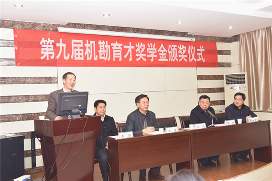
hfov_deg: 53.1
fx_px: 272
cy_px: 90
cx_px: 136
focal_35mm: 36
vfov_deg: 36.9
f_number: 4
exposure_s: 1/30
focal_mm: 24
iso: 800
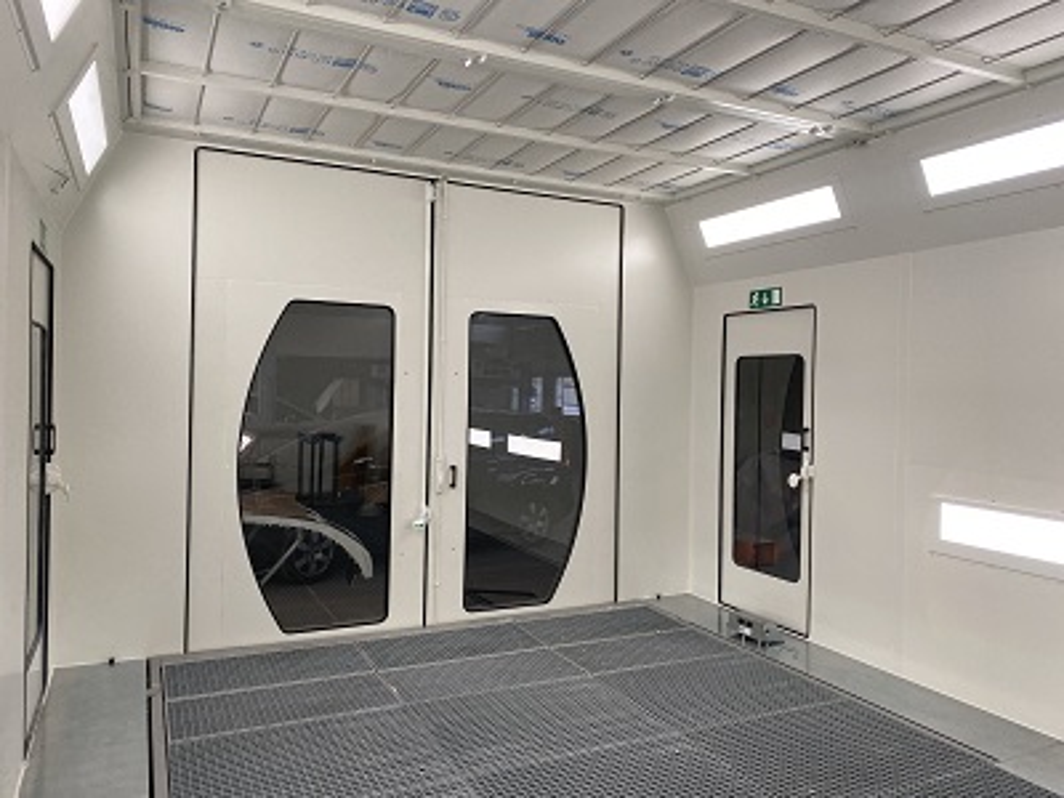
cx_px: 532
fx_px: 799
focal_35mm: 26
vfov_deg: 53.1
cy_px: 399
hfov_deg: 67.3
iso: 32
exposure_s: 1/191
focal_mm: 4.25
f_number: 1.8
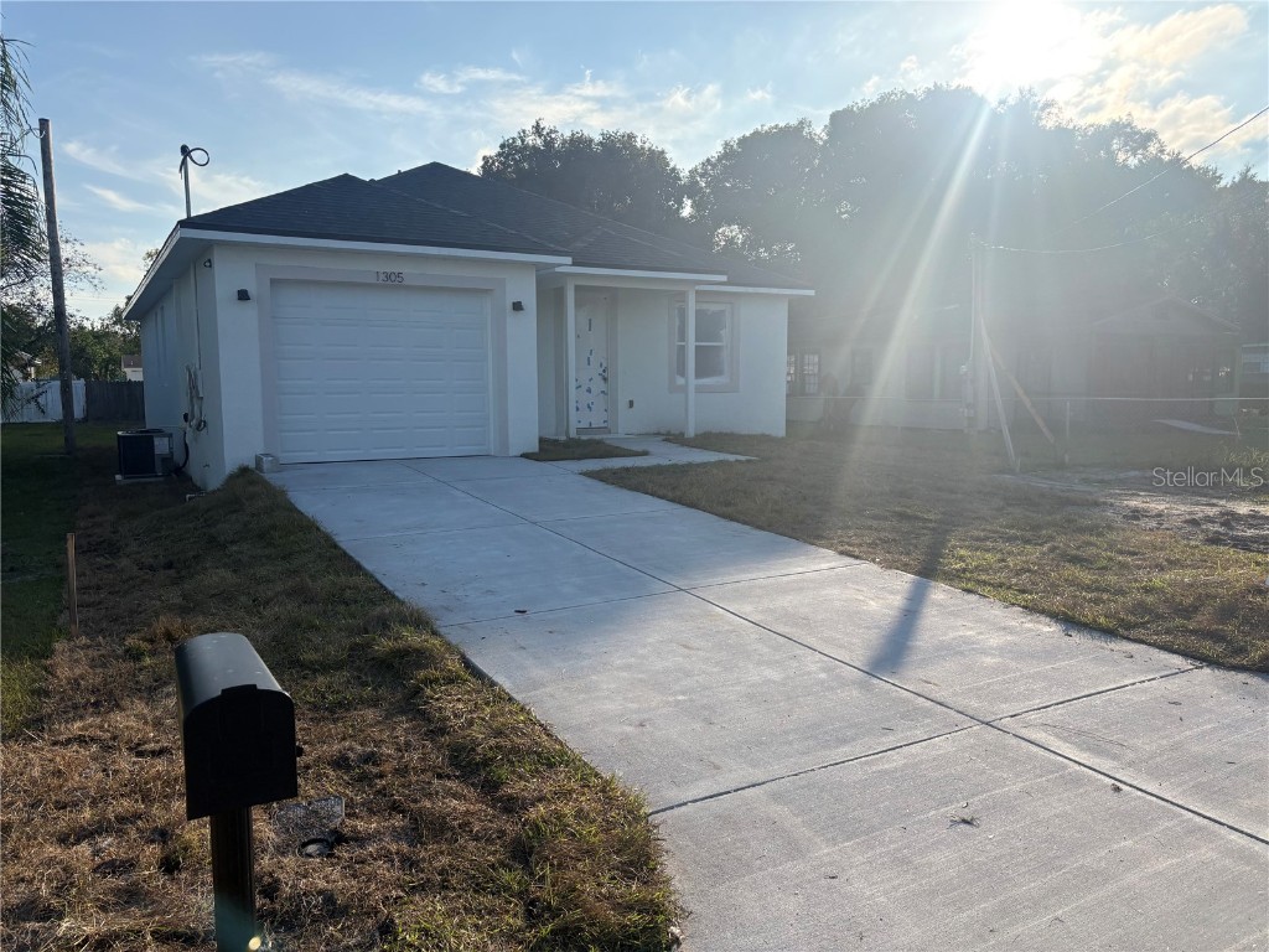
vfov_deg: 53.1
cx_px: 634
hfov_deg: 67.3
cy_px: 476
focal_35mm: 26
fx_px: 953
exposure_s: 1/4065
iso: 64
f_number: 1.6
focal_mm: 5.96
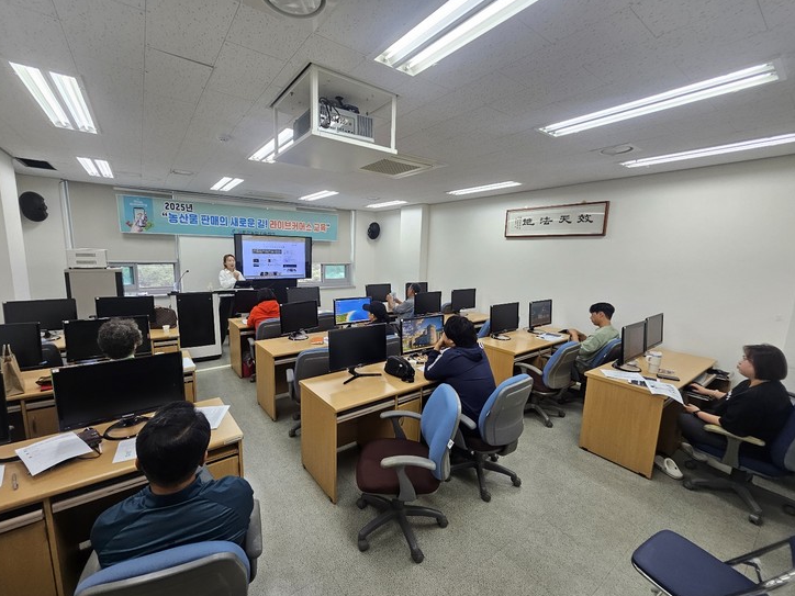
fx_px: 322
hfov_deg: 102.0
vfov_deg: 85.6
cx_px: 382
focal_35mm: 14
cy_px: 309
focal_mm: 1.7
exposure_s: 1/60.2
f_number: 2.2
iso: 64
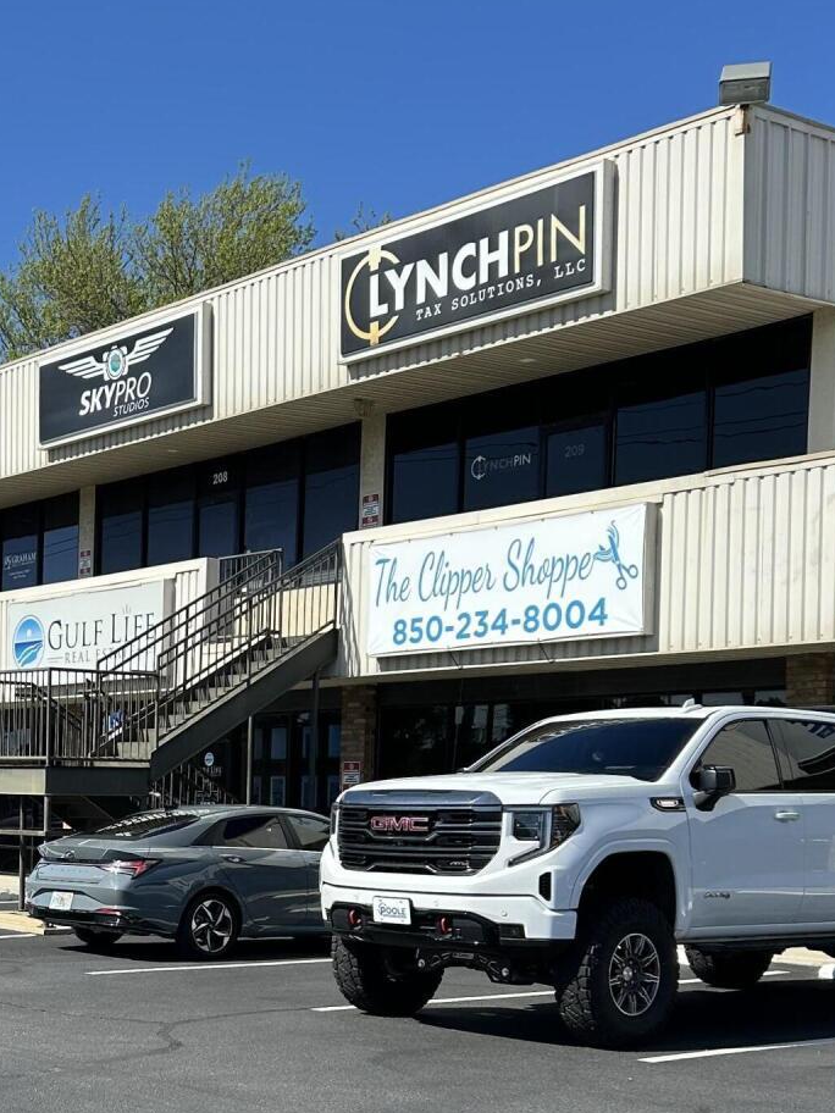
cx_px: 29
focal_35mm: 57
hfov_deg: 24.6
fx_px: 1833
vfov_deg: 33.0
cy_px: 855
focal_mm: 5.7
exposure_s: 1/3704
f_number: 1.5
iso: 50
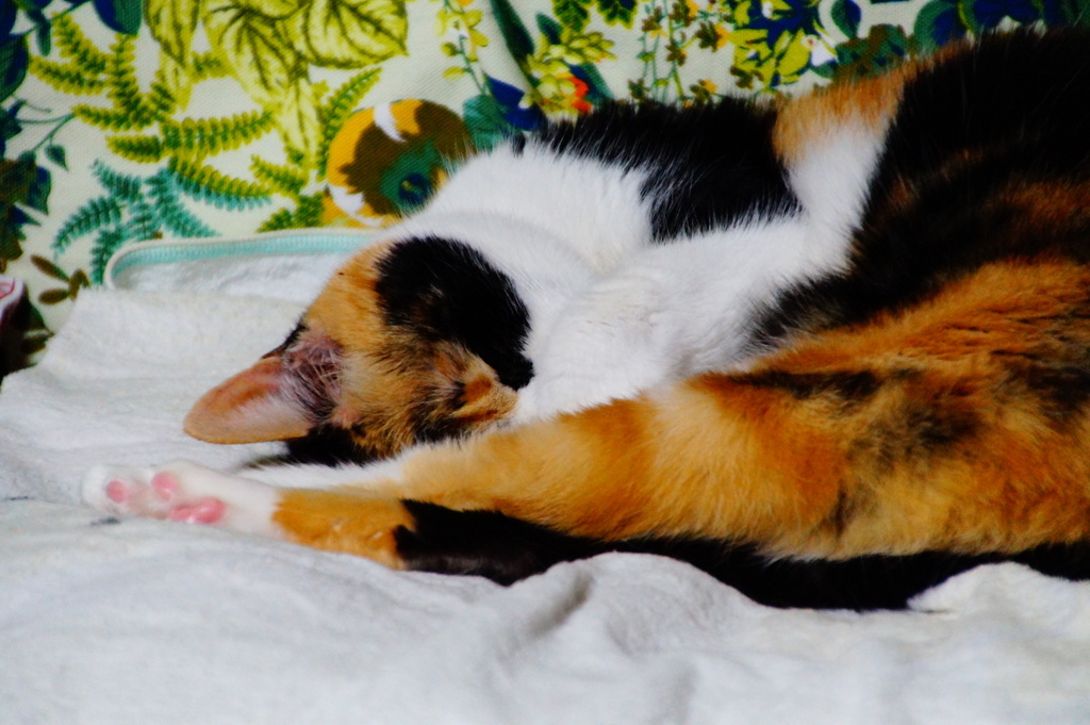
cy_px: 362
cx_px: 545
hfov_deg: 4.9
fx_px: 12706
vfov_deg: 3.3
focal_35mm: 420
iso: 3200
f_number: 6.3
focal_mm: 280
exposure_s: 1/30
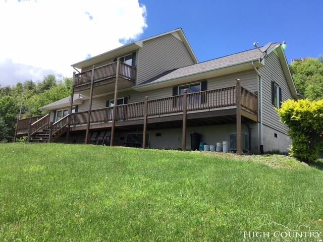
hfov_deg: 61.7
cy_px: 121
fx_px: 271
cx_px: 162
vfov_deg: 48.2
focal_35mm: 29
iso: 25
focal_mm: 4.15
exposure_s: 1/864
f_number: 2.2
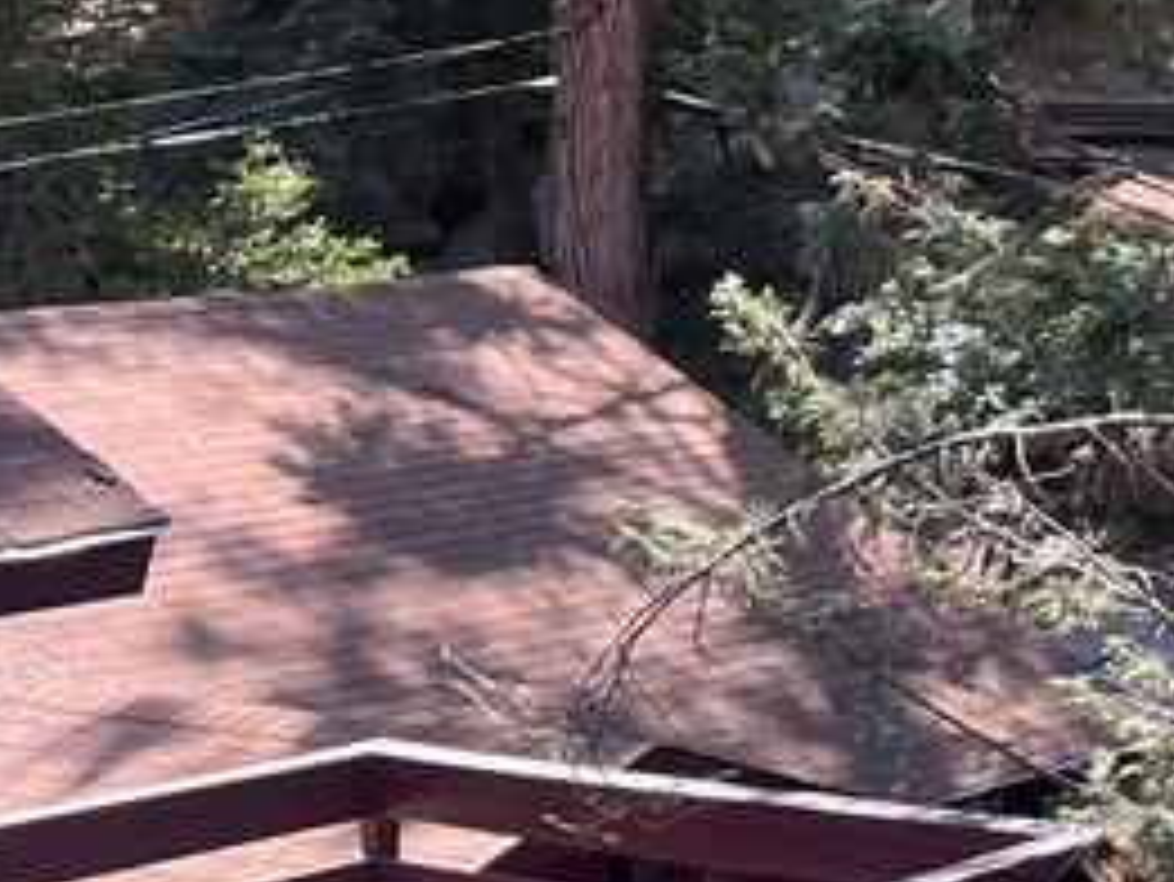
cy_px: -256
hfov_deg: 15.7
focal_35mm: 102
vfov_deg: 14.0
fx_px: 3461
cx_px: 2258
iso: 50
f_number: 1.6
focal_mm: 5.1
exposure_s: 1/345
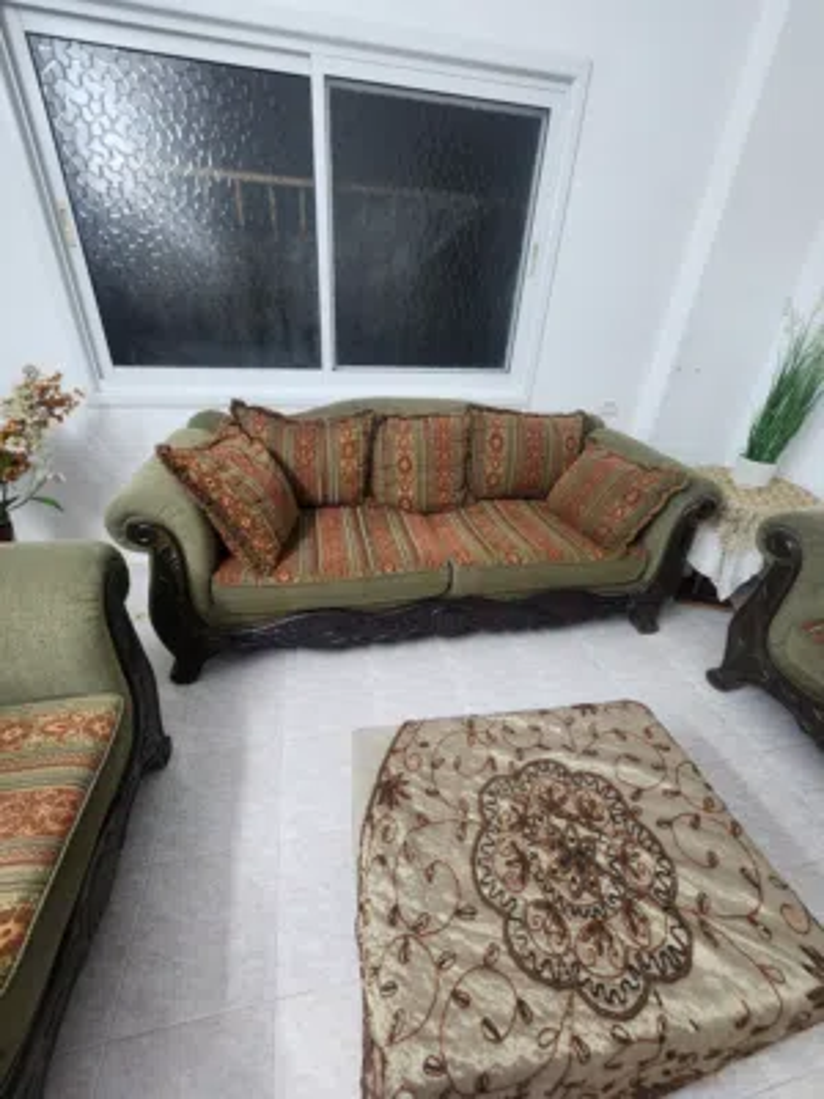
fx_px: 413
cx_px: 412
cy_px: 550
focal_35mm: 13
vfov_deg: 106.2
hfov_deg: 89.9
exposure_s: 1/50
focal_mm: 2.2
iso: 400
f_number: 2.2
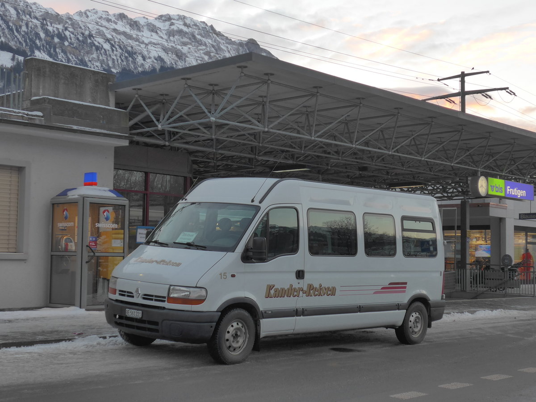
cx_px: 268
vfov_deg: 26.6
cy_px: 201
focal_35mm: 55
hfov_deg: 34.9
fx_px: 852
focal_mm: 11.3
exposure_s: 1/100
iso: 320
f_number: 3.4
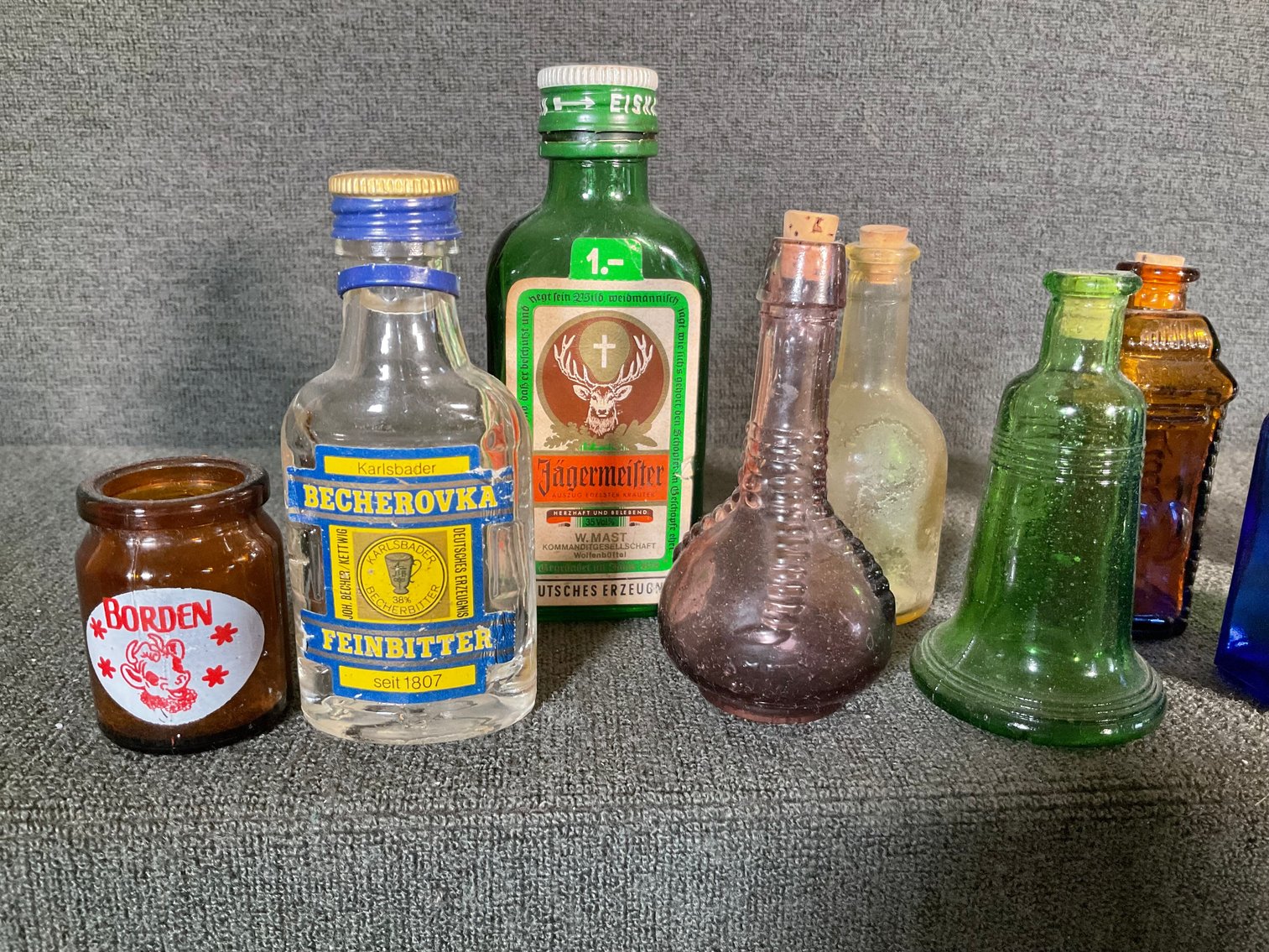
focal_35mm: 29
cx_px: 634
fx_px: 1063
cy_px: 476
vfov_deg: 48.2
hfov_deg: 61.7
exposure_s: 1/60
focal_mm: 3
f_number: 1.8
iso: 250
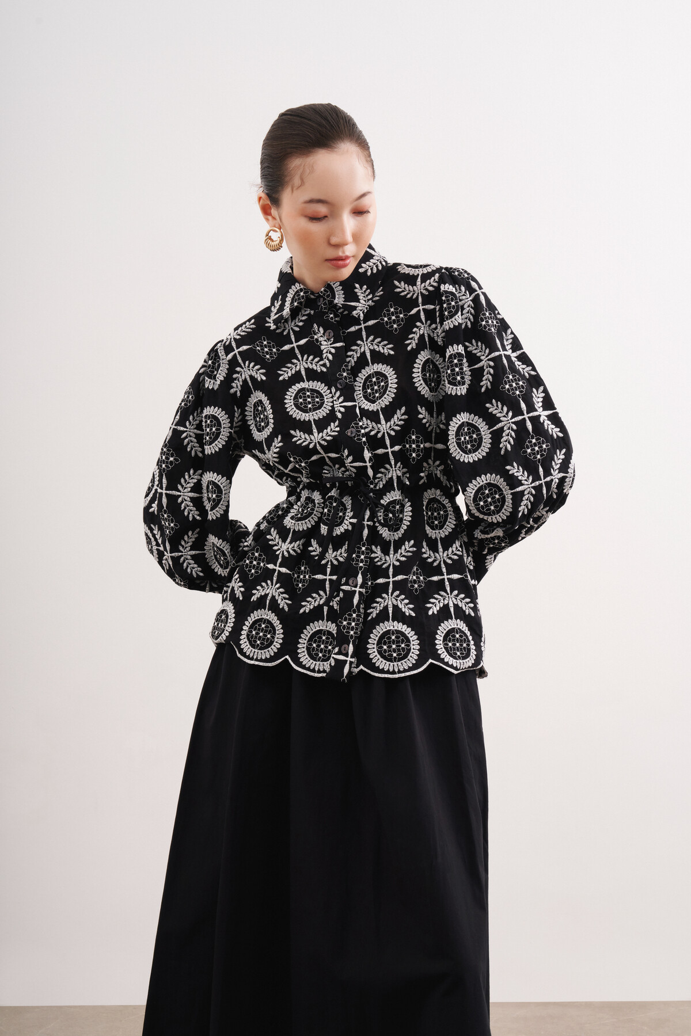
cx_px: 346
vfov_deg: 35.6
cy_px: 518
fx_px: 1612
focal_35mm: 56
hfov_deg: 24.2
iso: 400
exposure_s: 1/160
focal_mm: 56
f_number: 11
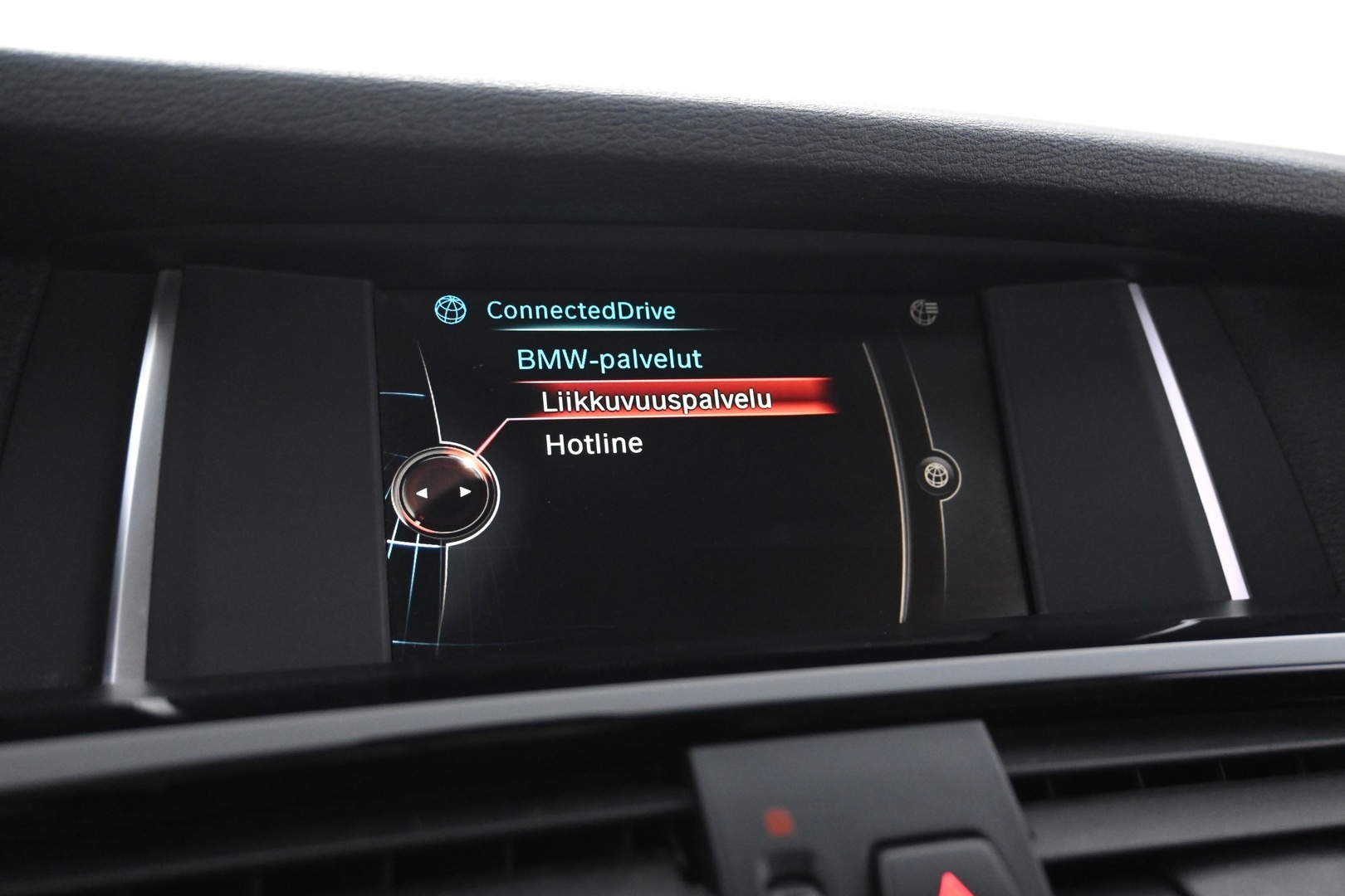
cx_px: 672
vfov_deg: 39.1
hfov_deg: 56.1
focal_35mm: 34
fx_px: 1261
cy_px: 448
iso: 3200
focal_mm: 22.5
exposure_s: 1/25
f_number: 4
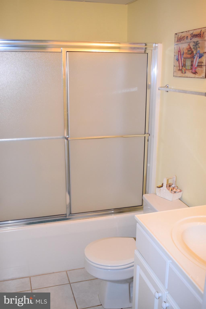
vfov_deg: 53.1
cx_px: 103
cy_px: 154
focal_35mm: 36
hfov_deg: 36.9
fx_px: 309
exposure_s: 1/100
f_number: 5
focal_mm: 24
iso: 800
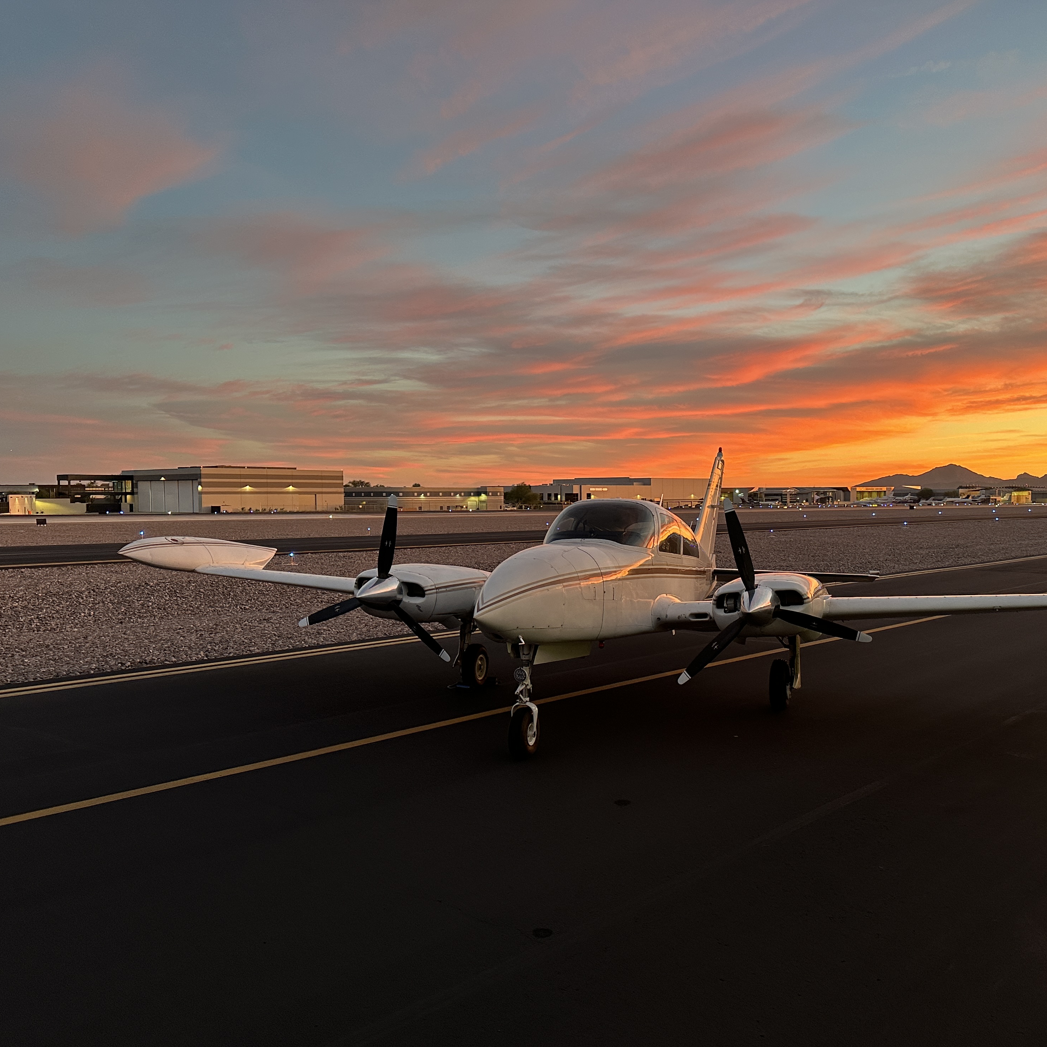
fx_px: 992
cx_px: 600
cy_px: 534
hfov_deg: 55.4
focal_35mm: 29
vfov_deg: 55.6
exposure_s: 1/78
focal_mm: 6.86
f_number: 1.78
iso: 250
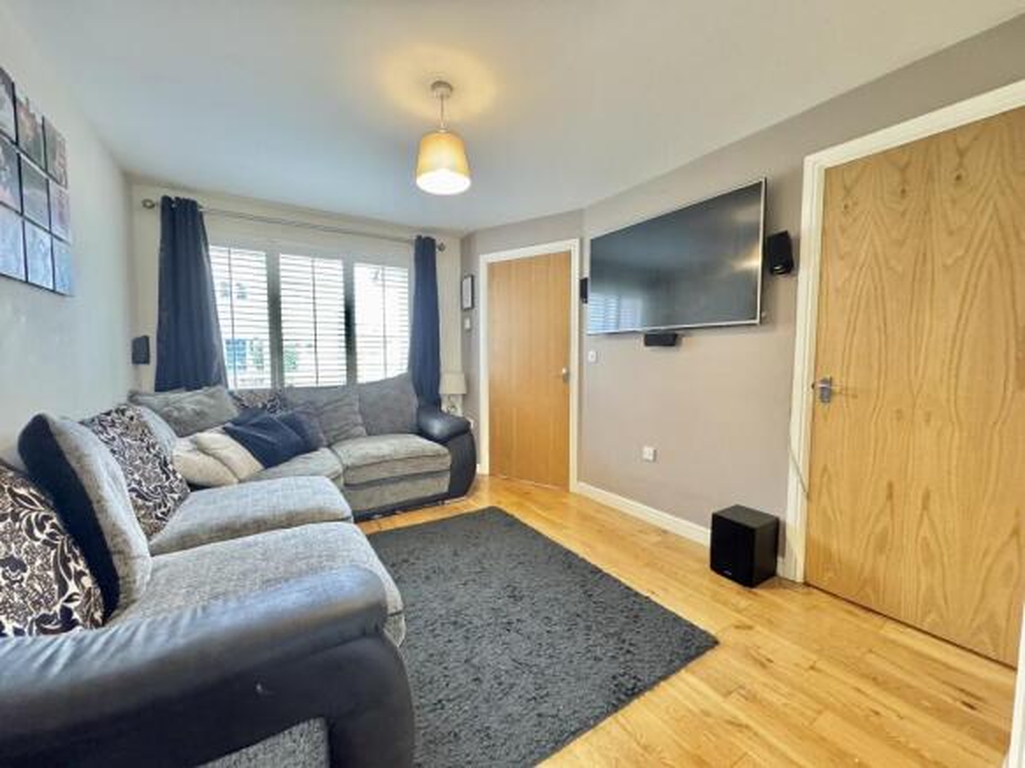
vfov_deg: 85.7
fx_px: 414
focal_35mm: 14
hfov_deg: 102.1
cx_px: 512
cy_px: 384
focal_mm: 2.22
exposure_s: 1/50
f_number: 2.2
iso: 800
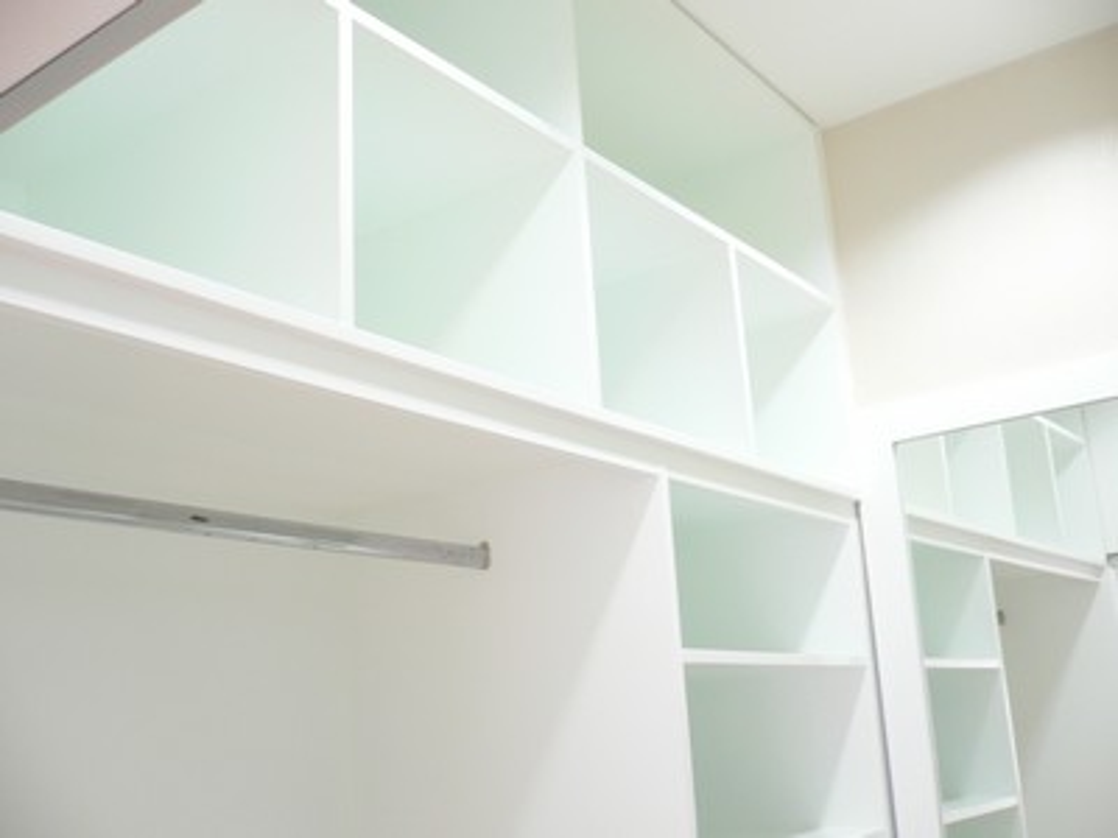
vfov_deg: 40.7
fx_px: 1130
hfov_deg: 52.6
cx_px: 559
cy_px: 419
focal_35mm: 35
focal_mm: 5.8
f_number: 2.8
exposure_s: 1/10
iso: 100
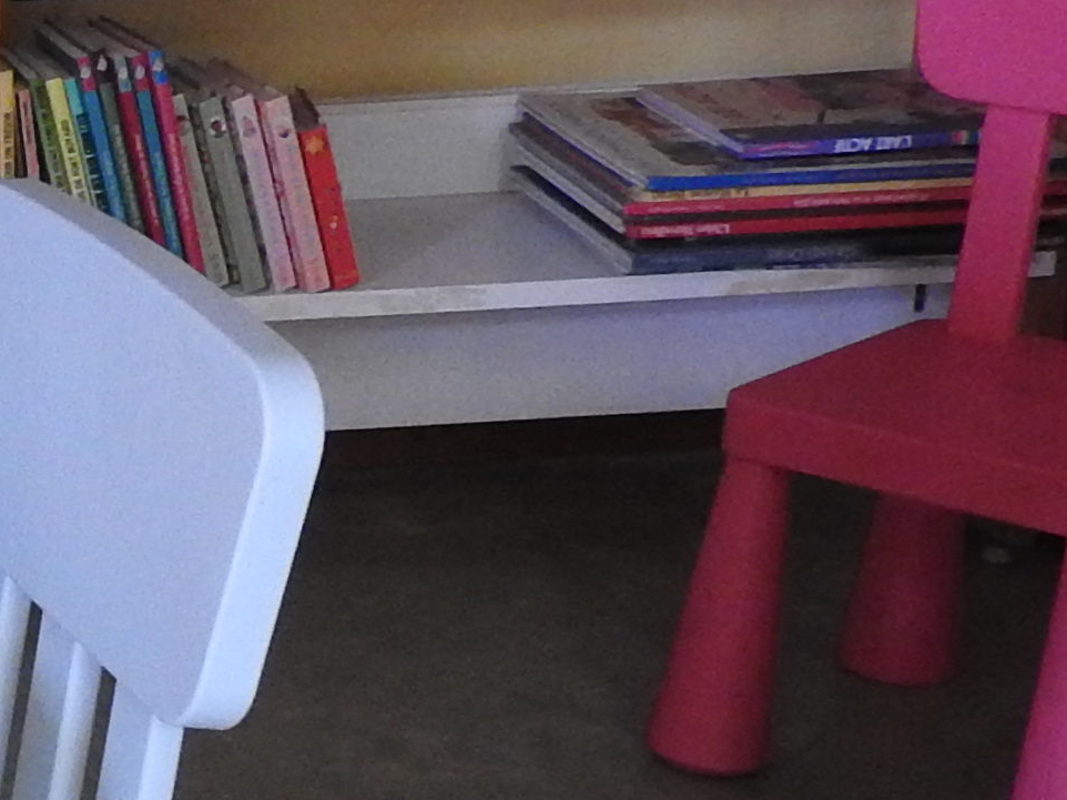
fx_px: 3544
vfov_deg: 12.9
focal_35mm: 115
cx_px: -805
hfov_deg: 15.0
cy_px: 525
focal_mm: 4.3
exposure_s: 1/15
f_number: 3.3
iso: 400
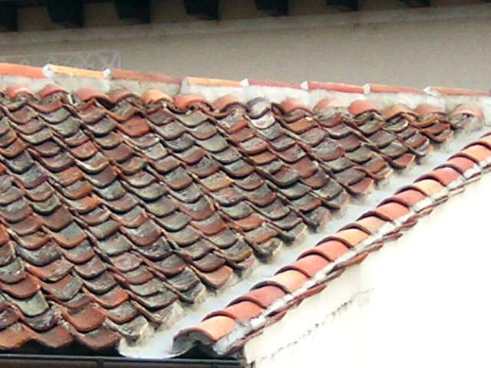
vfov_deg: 13.7
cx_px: 246
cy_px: 184
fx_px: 1532
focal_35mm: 108
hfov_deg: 18.2
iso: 100
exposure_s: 1/225
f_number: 4.7
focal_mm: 14.1
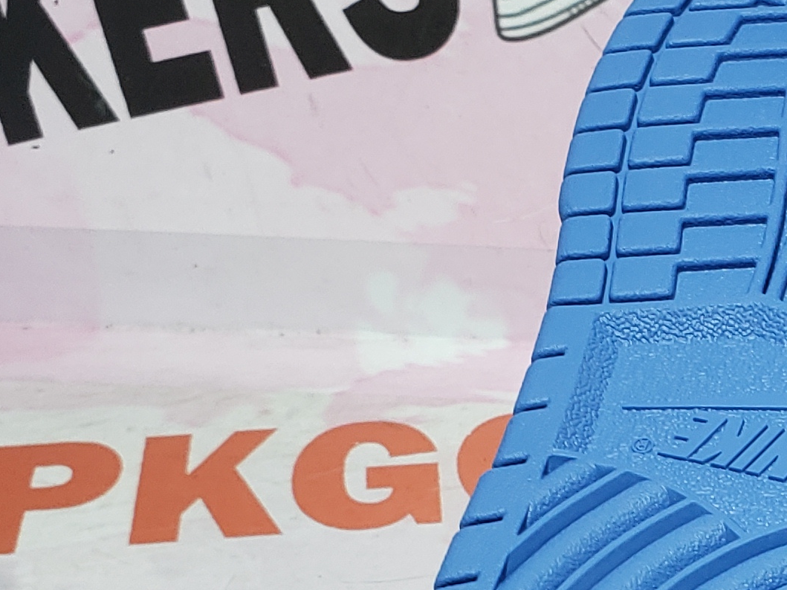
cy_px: 687
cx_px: 983
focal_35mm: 99
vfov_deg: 14.5
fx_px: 2251
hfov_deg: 18.6
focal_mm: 4.3
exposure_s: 1/193
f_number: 2.4
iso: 50
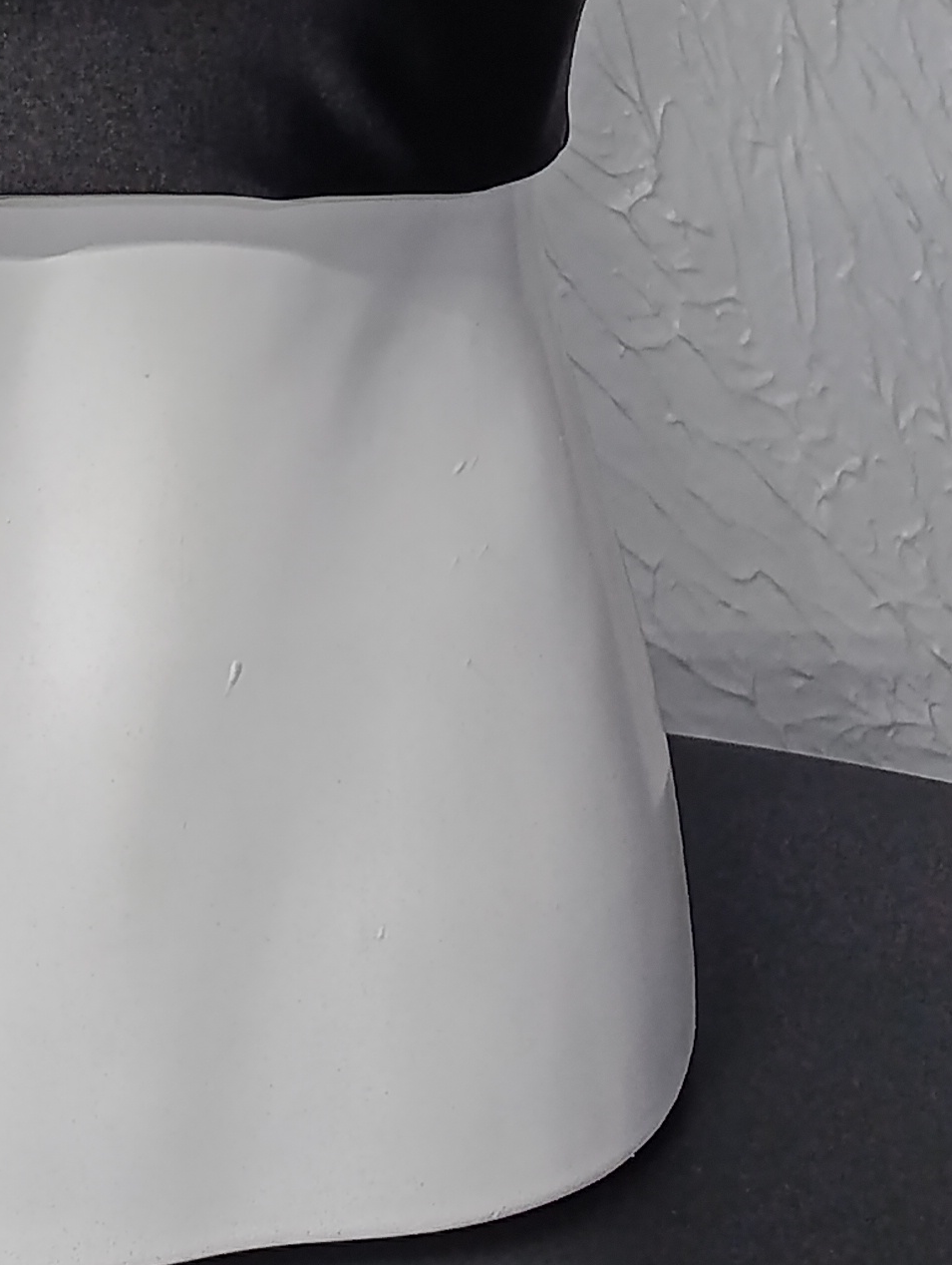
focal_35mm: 74
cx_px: -27
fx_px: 2706
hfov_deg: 19.3
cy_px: -547
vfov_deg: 22.4
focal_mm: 6.14
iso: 1000
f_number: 1.6
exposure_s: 1/40
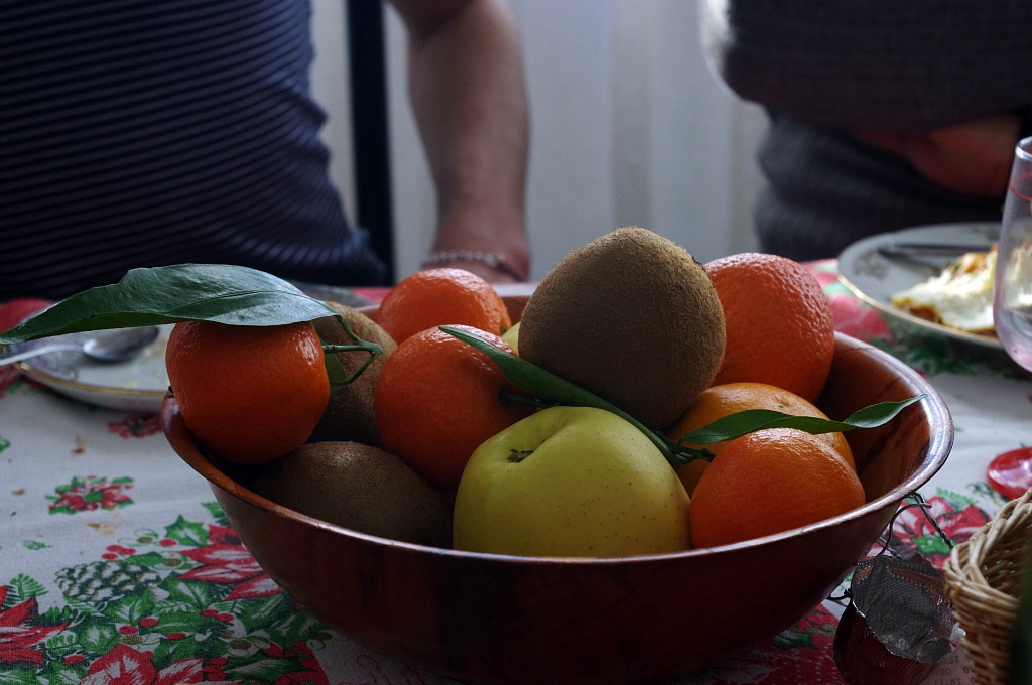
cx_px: 516
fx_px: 1832
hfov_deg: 31.5
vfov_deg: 21.2
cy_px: 342
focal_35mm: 64
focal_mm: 42.5
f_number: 8
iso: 800
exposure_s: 1/160
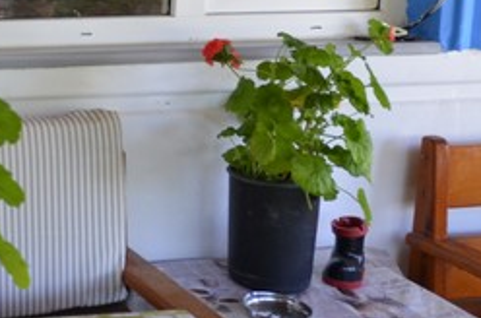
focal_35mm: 62
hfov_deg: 24.0
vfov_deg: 21.2
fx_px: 826
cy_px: 16
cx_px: -277
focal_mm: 10
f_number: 4.8
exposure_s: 1/90
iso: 400
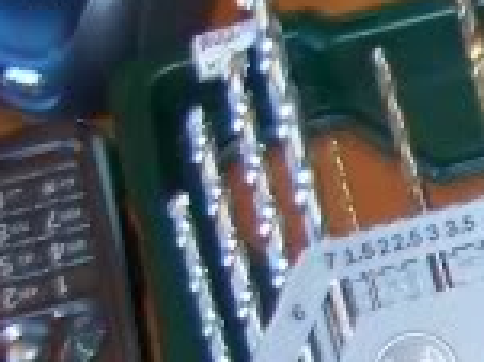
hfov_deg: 7.1
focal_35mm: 244
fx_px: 3409
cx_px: 1508
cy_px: 575
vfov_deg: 6.0
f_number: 2.8
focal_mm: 7.5
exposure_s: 1/30
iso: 200
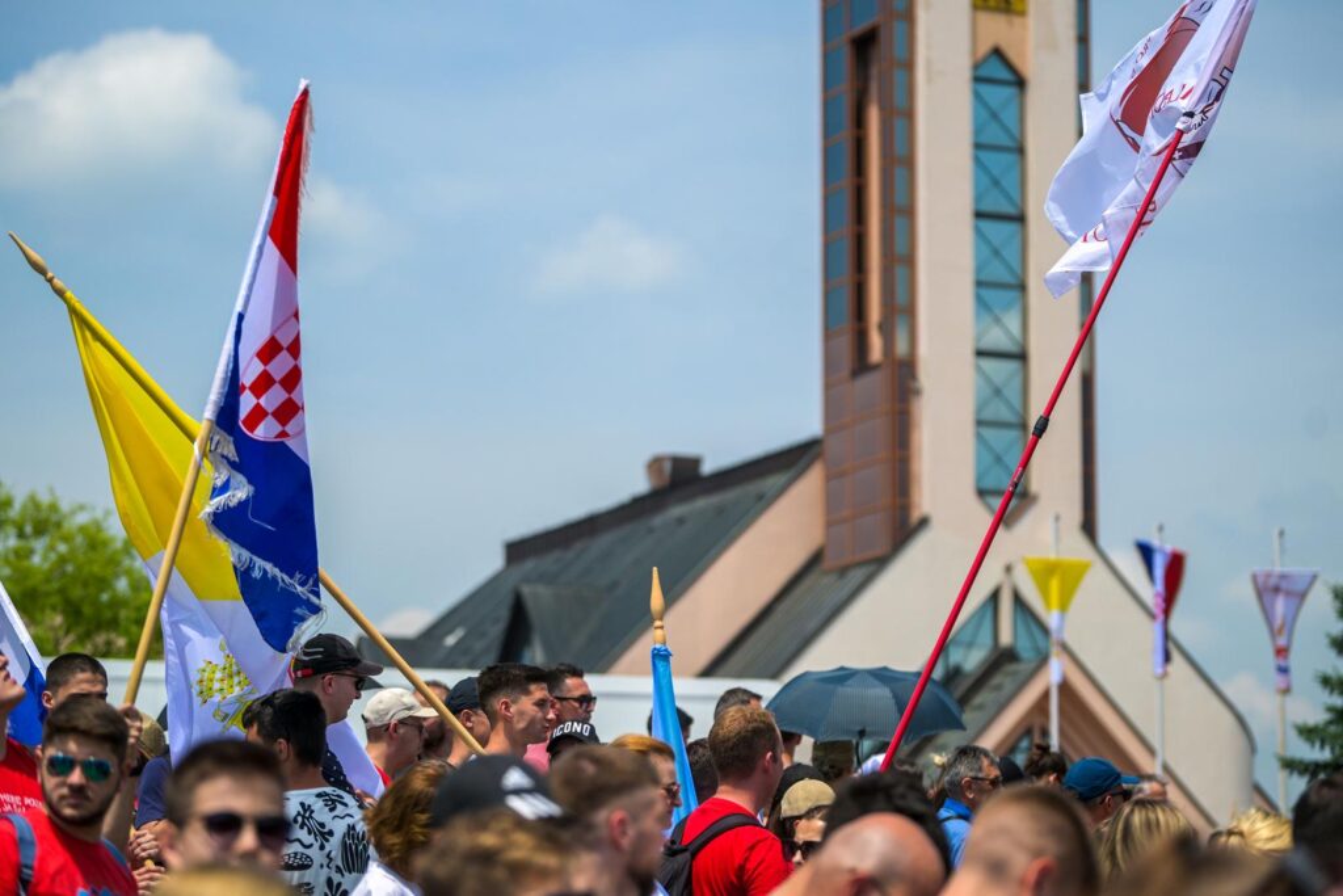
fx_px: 3805
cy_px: 448
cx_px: 672
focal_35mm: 102
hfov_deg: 20.0
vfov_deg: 13.4
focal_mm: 102
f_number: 2.8
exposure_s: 1/3200
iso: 100
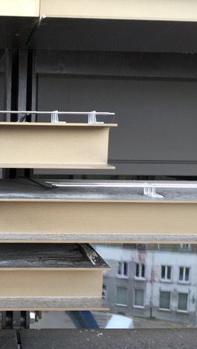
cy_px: 174
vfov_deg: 47.3
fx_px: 399
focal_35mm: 43
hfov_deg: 26.5
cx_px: 6
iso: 32
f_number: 2.2
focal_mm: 4.15
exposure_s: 1/50
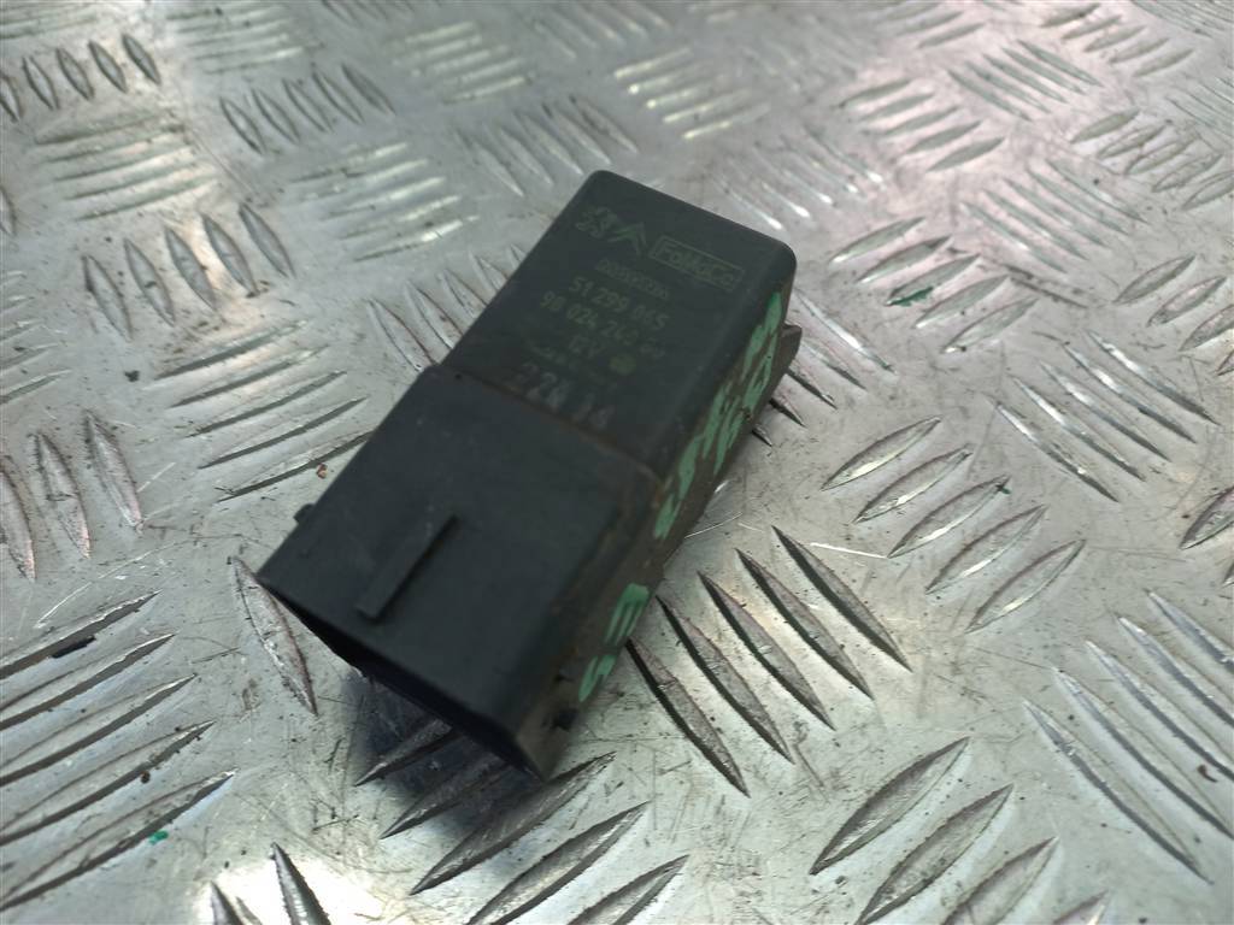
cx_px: 617
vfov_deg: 54.9
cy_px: 462
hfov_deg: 69.4
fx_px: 891
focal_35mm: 25
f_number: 1.8
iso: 50
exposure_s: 1/50
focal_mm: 4.6
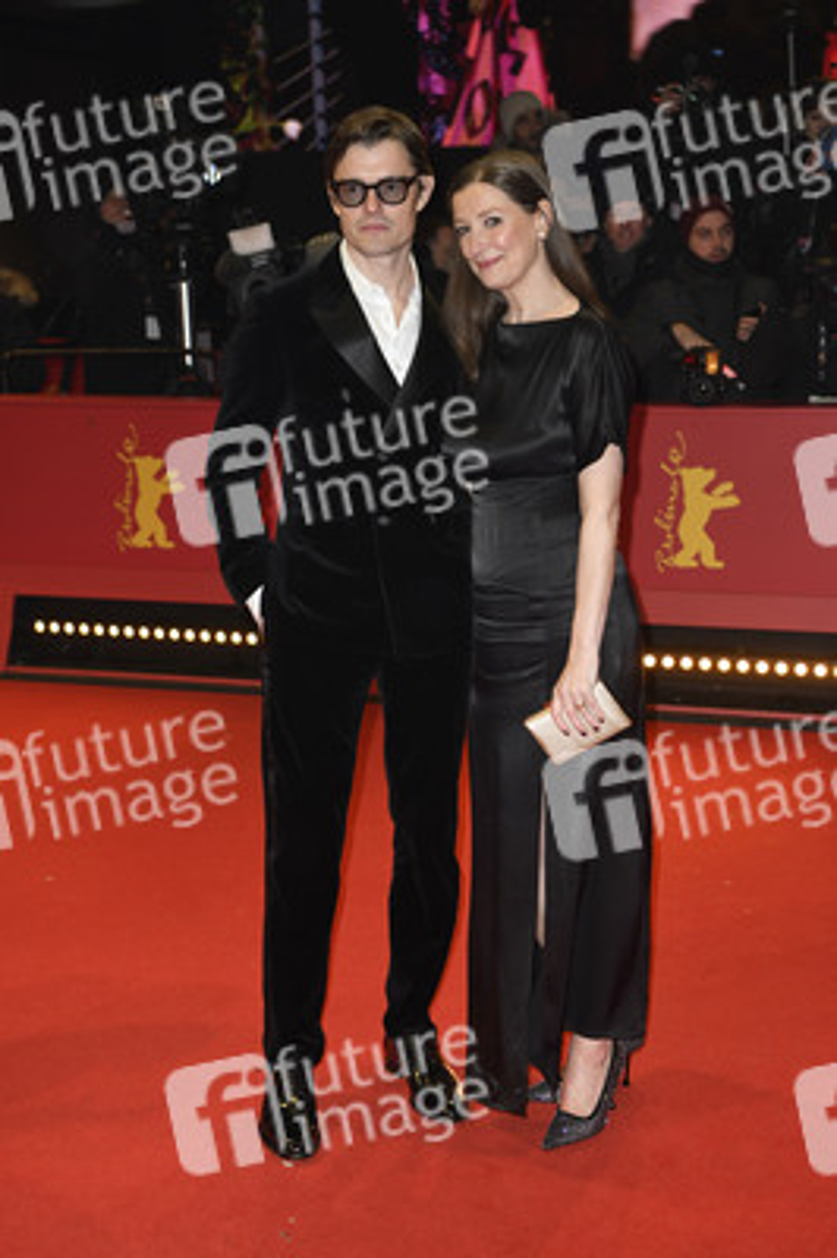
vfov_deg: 38.2
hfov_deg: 25.9
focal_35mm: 52
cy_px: 629
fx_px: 1817
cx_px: 418
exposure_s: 1/640
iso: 800
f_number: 4.5
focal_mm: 52
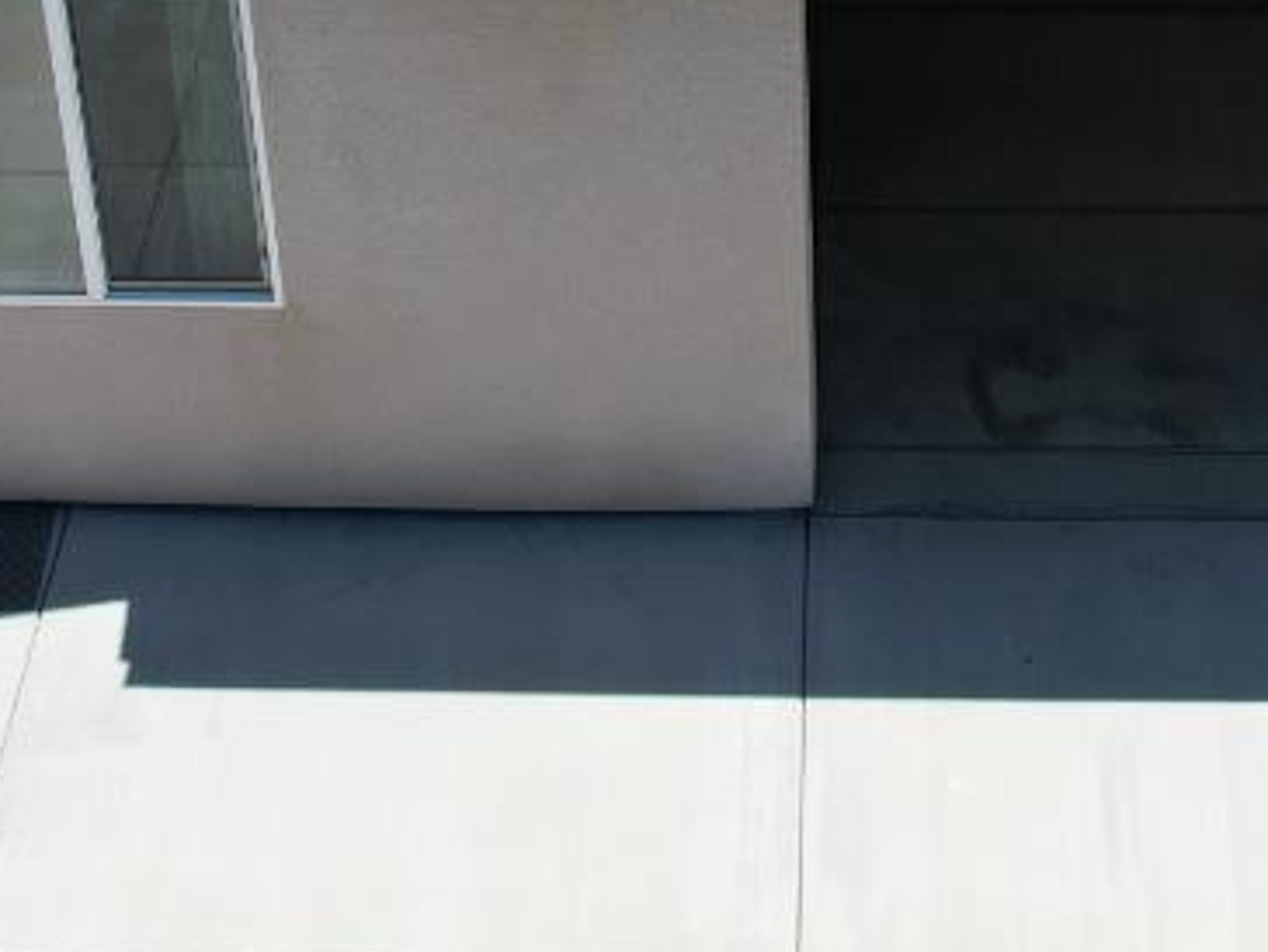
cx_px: 719
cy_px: -629
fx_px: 3188
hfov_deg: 22.5
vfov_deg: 15.2
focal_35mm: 87
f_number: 2.8
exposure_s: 1/2500
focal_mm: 8.38
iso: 140
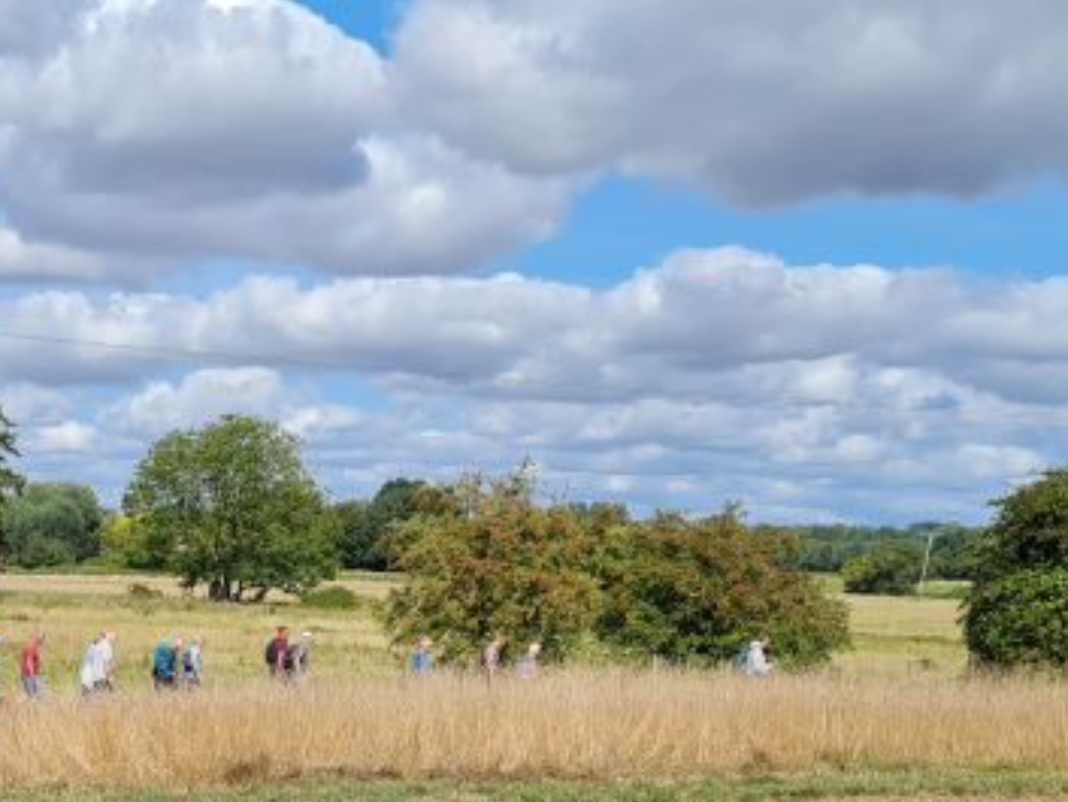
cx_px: 188
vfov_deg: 20.5
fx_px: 2160
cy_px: 740
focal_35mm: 70
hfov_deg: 27.1
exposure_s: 1/3216
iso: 50
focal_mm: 5.4
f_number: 1.8
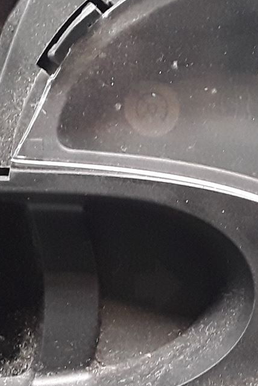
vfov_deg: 21.6
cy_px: 316
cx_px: 198
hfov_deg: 14.7
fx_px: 999
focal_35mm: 93
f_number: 1.9
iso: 250
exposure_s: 1/50
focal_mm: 2.91
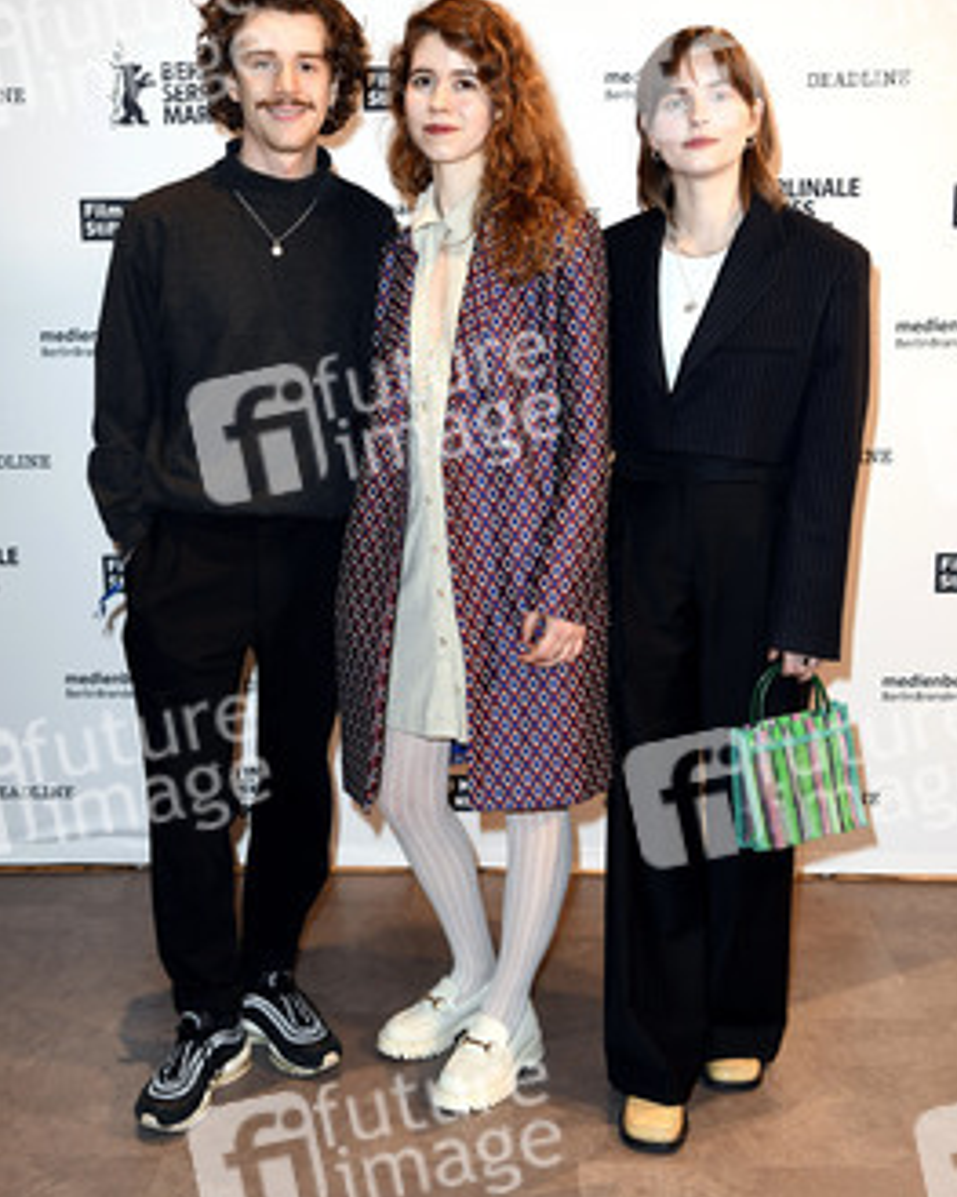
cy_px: 600
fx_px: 1452
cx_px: 480
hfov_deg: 36.5
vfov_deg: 44.8
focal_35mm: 41
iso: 1250
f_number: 3.5
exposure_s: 1/80
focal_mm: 36
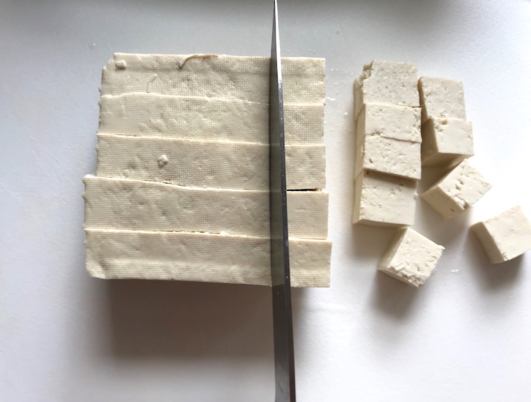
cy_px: 201
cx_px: 266
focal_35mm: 28
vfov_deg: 50.0
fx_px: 431
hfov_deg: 63.3
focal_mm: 3.99
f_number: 1.8
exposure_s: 1/60
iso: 25
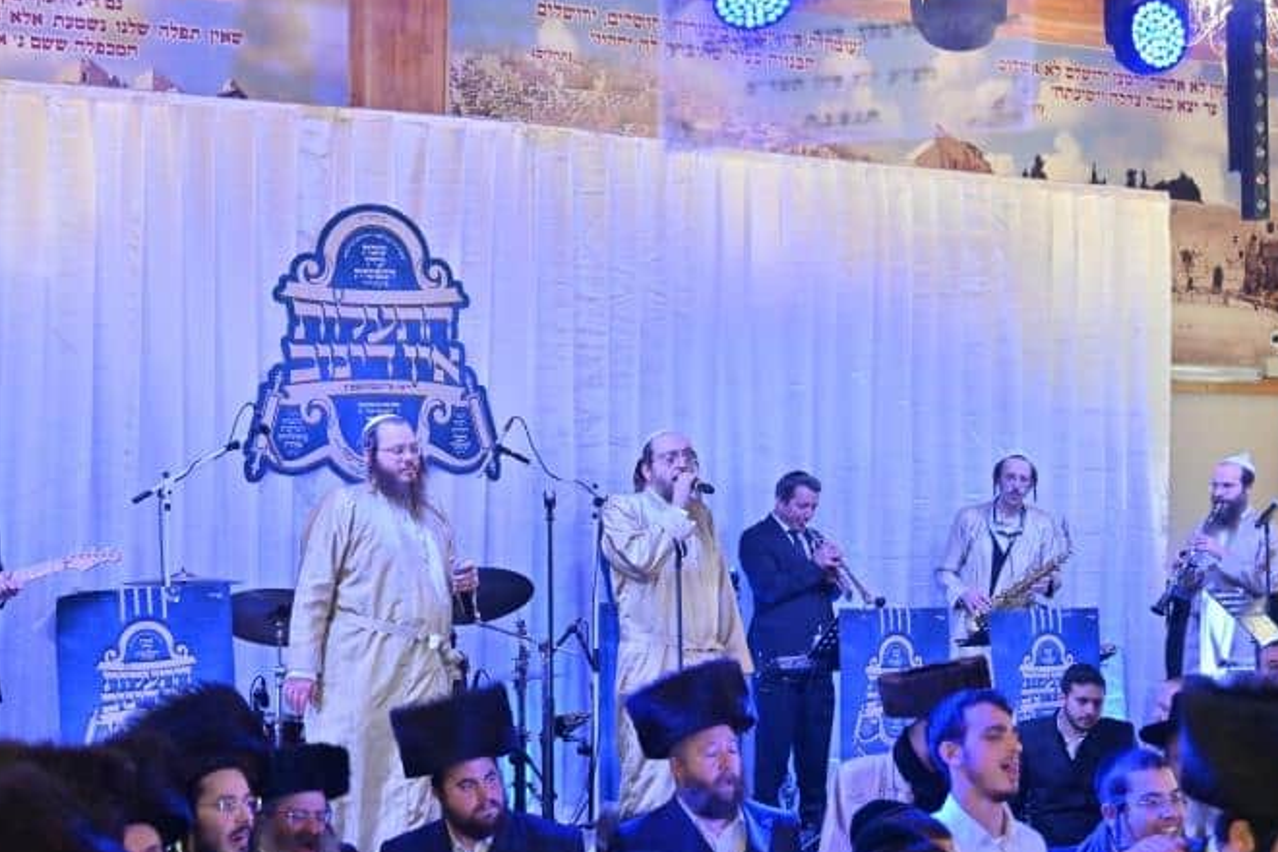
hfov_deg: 33.7
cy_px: 458
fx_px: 2094
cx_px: 465
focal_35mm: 59
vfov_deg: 23.0
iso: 500
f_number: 4
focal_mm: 38
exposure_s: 1/160
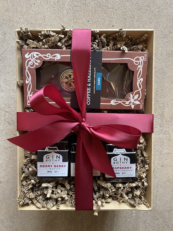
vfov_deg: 67.3
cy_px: 116
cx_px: 86
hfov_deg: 53.1
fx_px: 173
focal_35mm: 26
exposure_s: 1/50
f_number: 1.8
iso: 125
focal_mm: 4.25
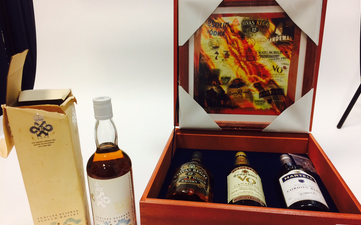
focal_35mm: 31
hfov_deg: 61.2
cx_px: 182
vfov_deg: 40.5
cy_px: 124
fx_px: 305
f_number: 2.2
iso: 100
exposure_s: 1/33
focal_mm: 4.15
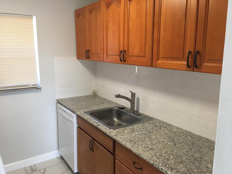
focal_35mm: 29
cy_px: 87
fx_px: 194
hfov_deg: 61.7
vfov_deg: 48.2
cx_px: 116
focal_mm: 4.15
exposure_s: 1/15
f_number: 2.2
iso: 25
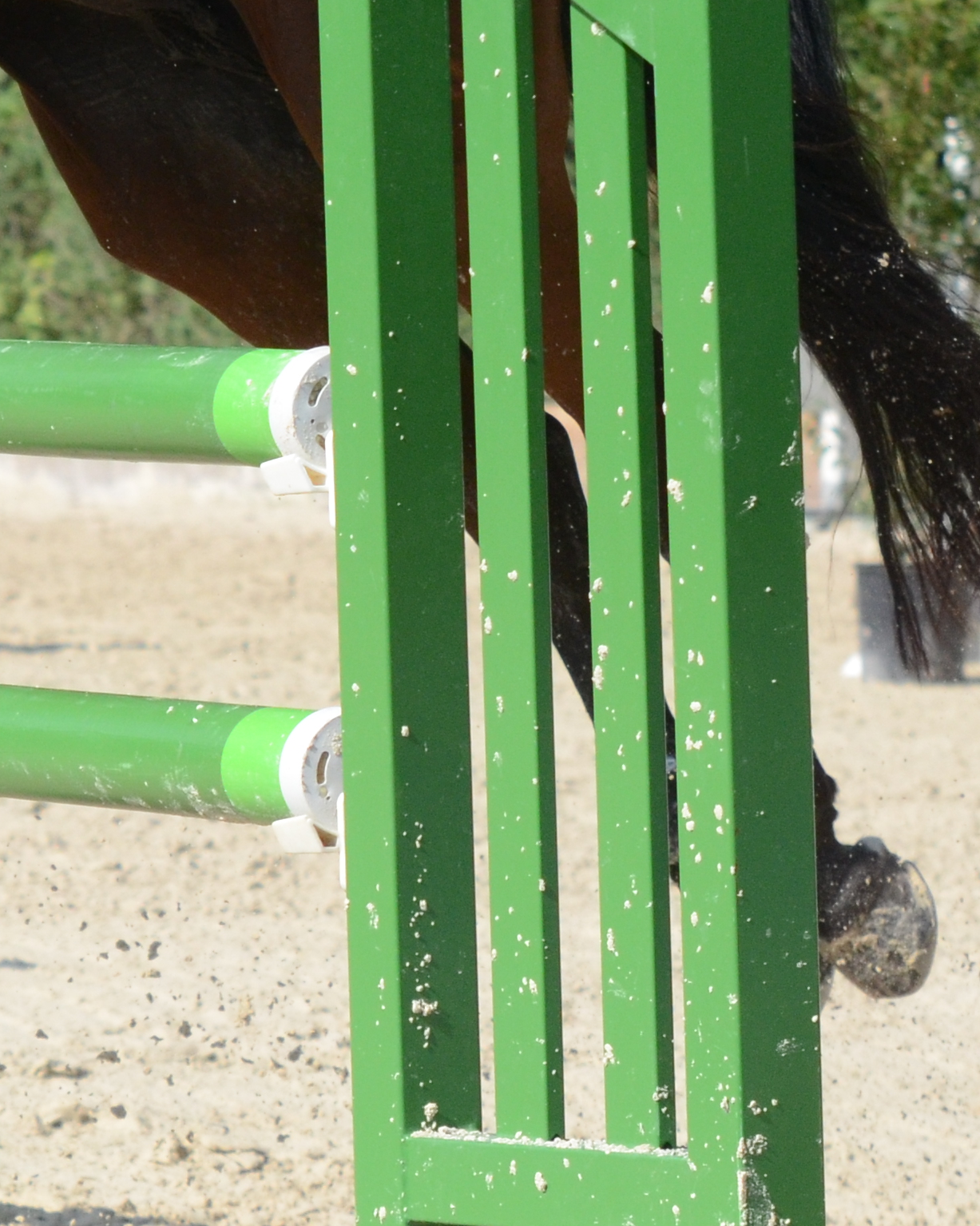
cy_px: 10
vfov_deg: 6.1
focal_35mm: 316
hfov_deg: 4.9
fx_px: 11458
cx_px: -394
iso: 800
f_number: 5
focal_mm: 70
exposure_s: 1/4000
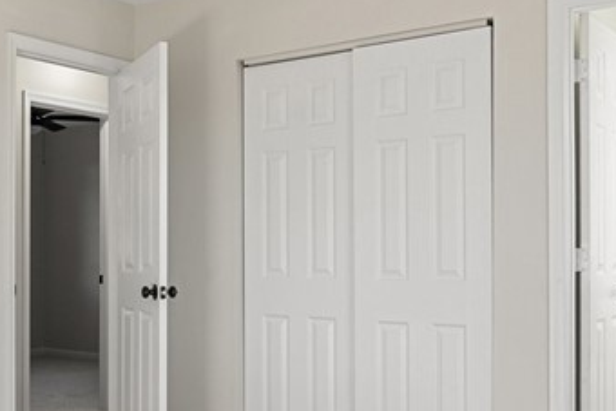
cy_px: 299
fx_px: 873
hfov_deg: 37.6
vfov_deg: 26.2
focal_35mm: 51
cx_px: 130
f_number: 9
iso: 640
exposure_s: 1/13
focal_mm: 16
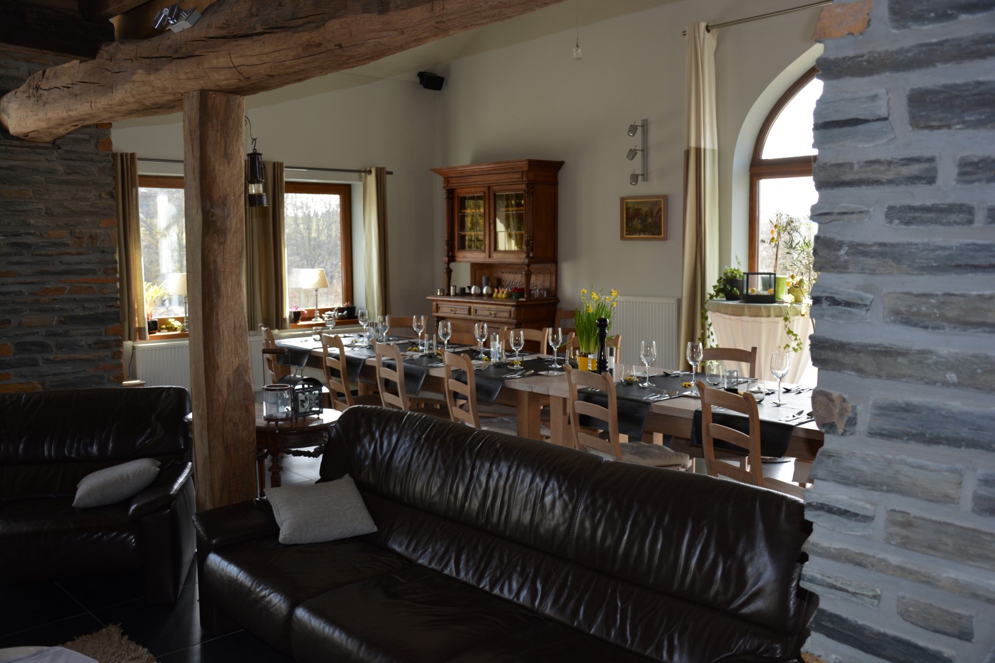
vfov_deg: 40.0
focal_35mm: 33
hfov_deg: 57.2
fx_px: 912
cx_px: 498
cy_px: 332
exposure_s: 1/125
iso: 250
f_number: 3.8
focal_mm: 22
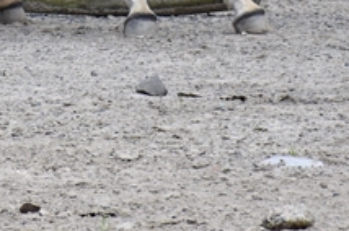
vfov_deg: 1.4
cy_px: -201
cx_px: 42
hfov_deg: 2.1
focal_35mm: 1007
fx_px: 9748
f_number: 5.6
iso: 640
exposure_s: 1/1000
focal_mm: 140
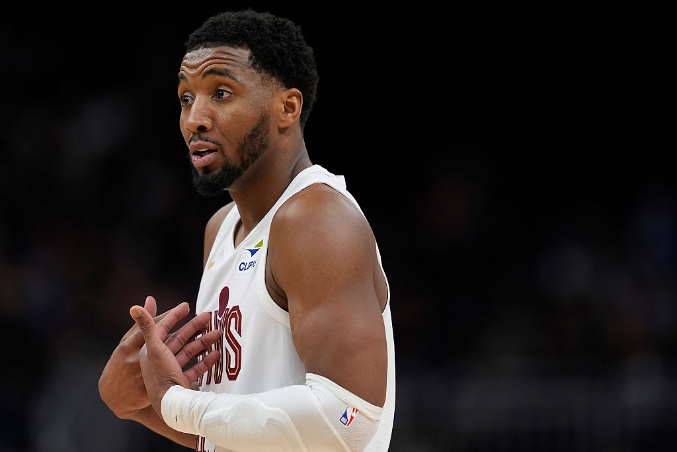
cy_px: 226
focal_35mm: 400
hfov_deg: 5.2
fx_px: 7523
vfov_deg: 3.4
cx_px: 338
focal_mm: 400
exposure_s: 1/1600
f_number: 3.2
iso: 3200
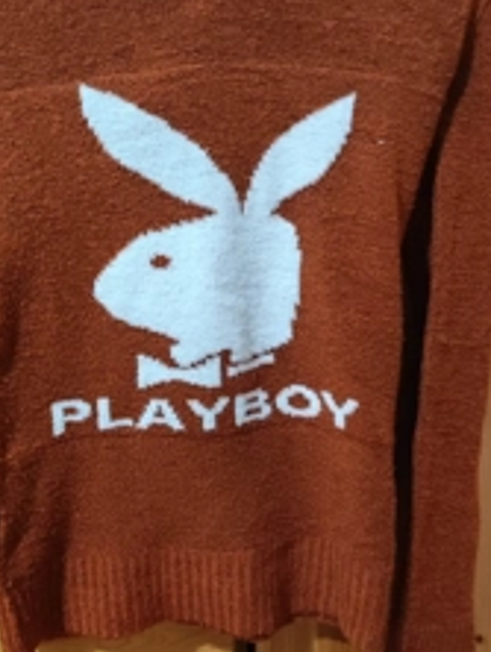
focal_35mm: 45
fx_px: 849
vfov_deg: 41.9
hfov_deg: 31.9
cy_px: 279
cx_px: 147
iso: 2421
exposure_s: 1/20
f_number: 1.79
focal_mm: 4.7
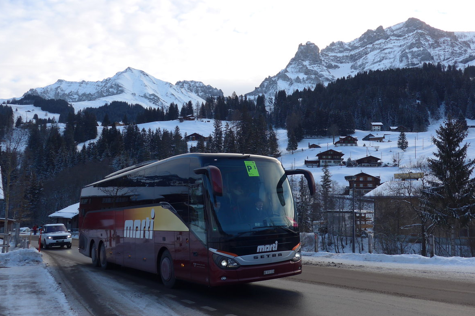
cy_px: 153
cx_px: 240
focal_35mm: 31
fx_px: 409
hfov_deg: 60.3
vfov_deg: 42.3
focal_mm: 6
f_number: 2.8
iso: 80
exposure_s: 1/400
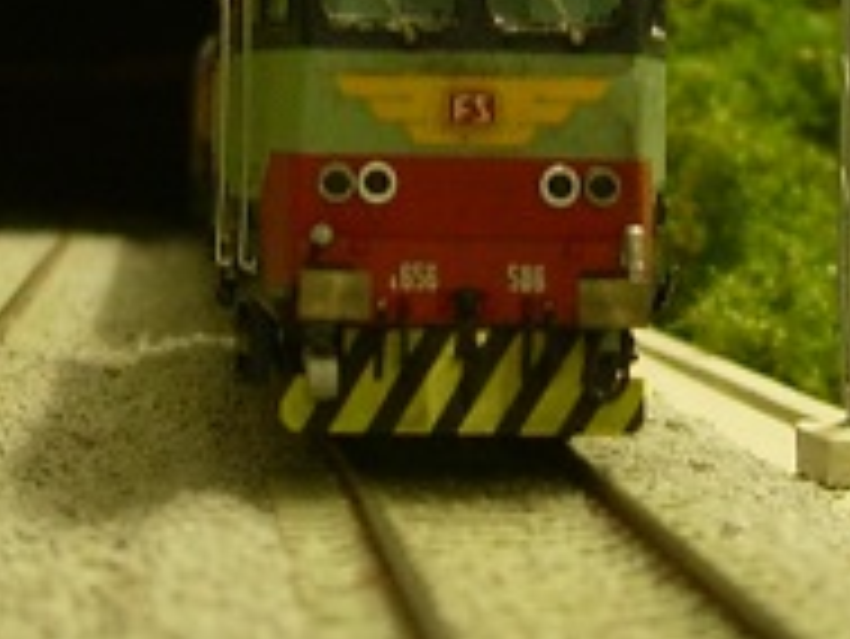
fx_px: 3956
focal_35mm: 161
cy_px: 207
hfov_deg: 12.2
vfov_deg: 9.2
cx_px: 630
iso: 79
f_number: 2.8
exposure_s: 1/4.4
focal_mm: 7.8
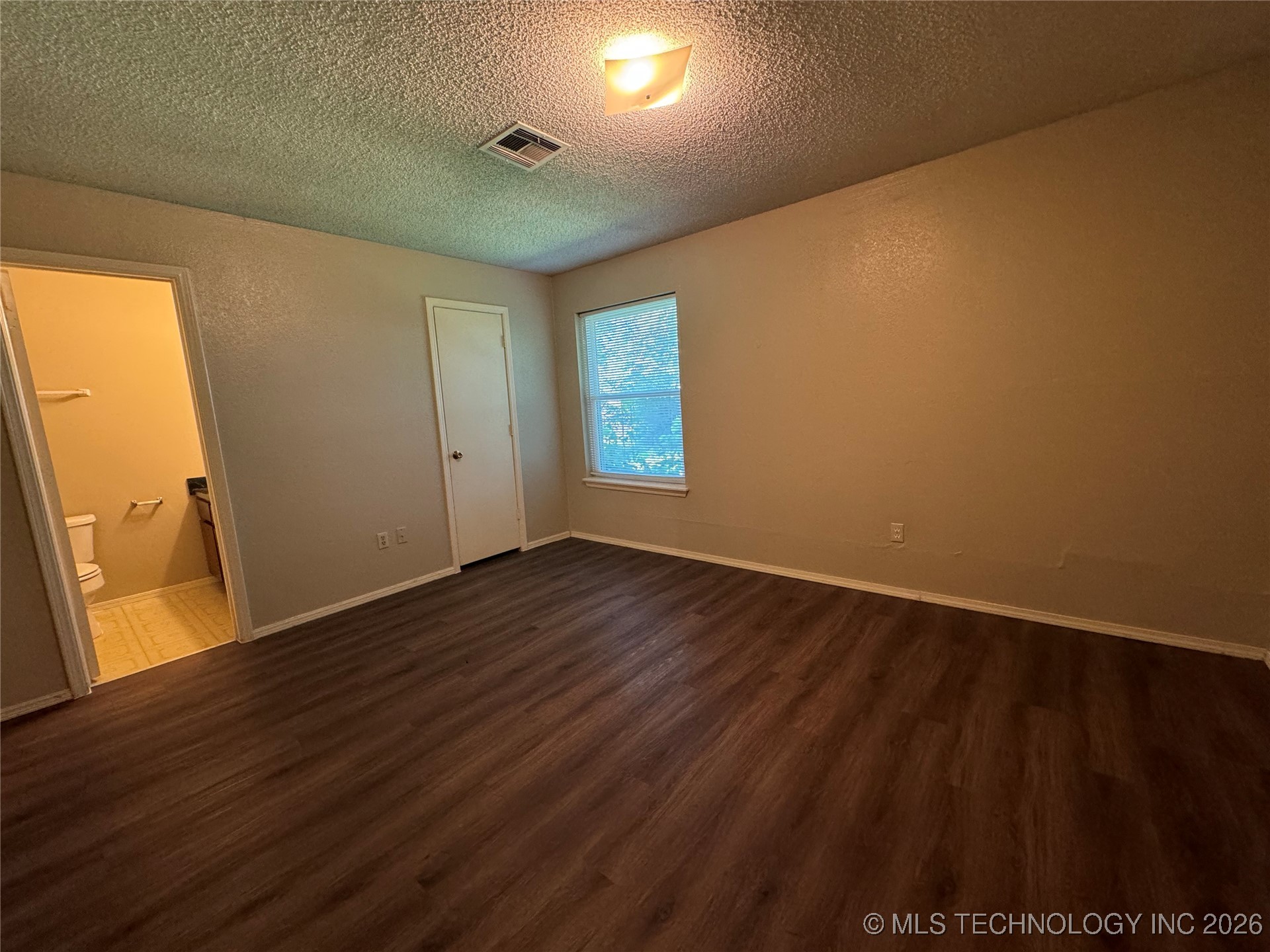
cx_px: 635
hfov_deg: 102.1
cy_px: 476
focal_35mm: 14
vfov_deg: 85.7
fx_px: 514
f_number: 2.2
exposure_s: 1/60
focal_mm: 2.22
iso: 320
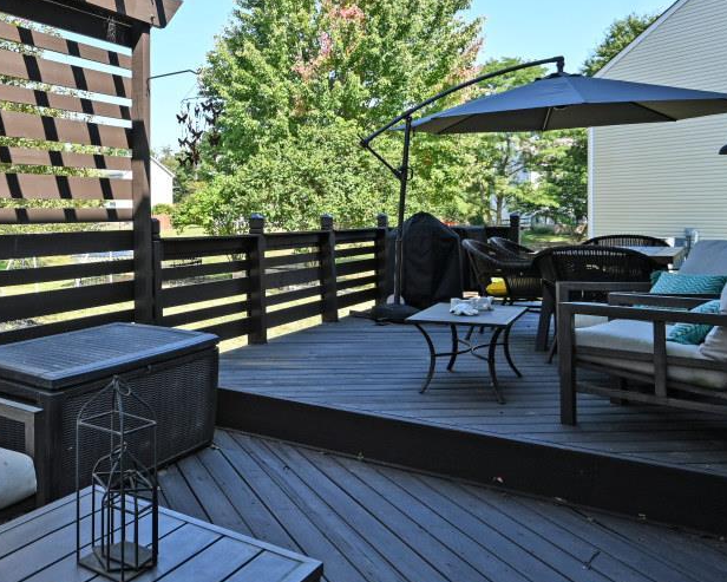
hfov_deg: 46.7
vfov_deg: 45.5
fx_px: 689
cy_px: 227
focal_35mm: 32
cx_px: 4
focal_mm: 14
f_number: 6.3
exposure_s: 1/160
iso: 100
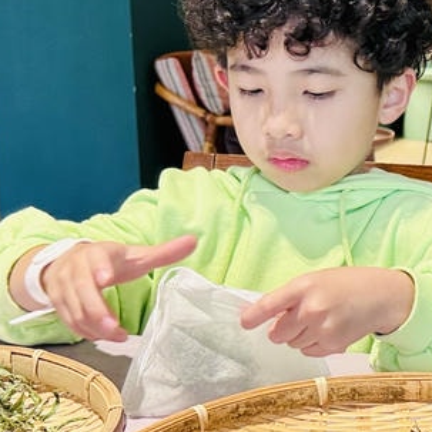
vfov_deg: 20.6
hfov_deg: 19.2
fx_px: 1186
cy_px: 235
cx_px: 547
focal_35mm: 84
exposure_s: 1/60
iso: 400
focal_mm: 6.86
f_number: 1.78
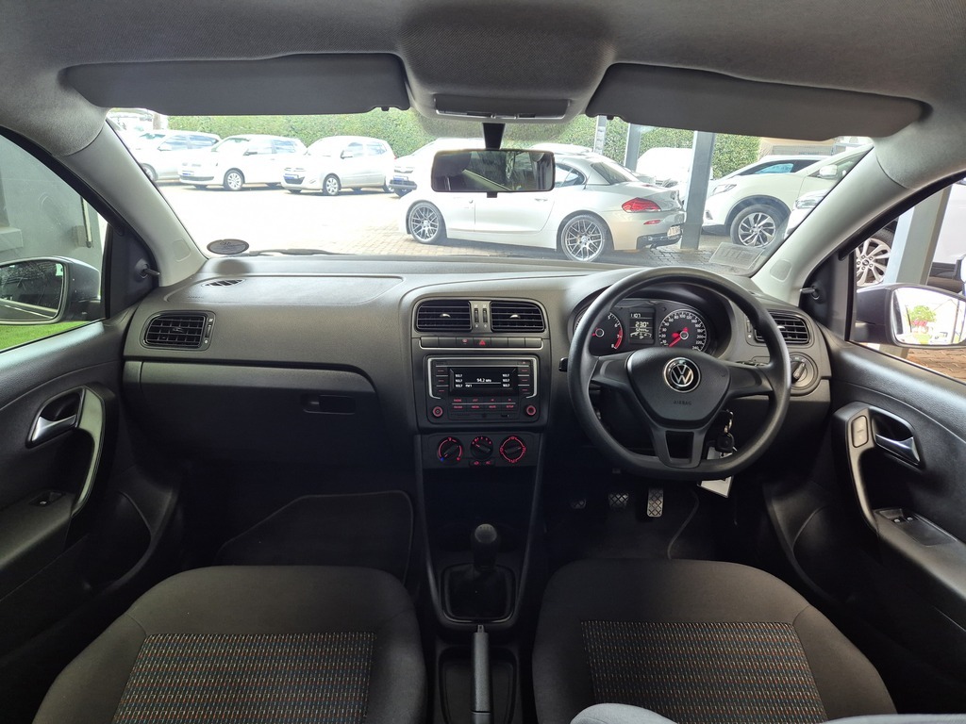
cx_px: 483
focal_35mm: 23
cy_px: 362
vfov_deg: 58.9
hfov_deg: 73.9
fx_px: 642
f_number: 1.8
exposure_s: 1/100
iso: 160
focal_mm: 5.4
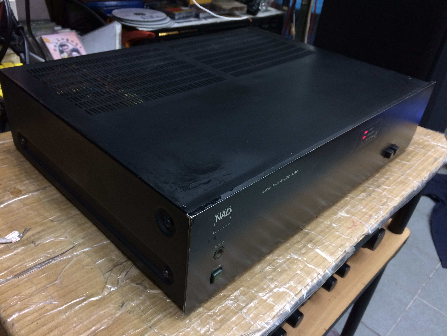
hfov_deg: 61.7
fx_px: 374
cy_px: 168
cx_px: 224
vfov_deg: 48.2
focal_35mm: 29
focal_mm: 4.15
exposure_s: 1/33
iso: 125
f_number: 2.2
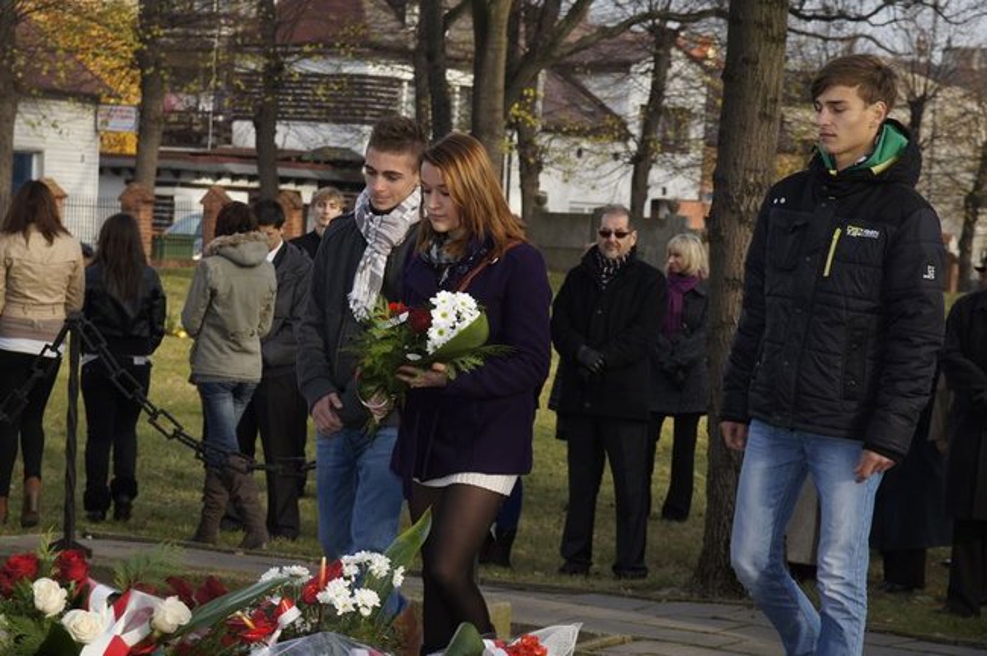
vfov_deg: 13.0
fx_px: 2876
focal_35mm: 105
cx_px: 494
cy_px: 328
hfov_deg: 19.5
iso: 100
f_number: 7.1
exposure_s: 1/125
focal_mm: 70
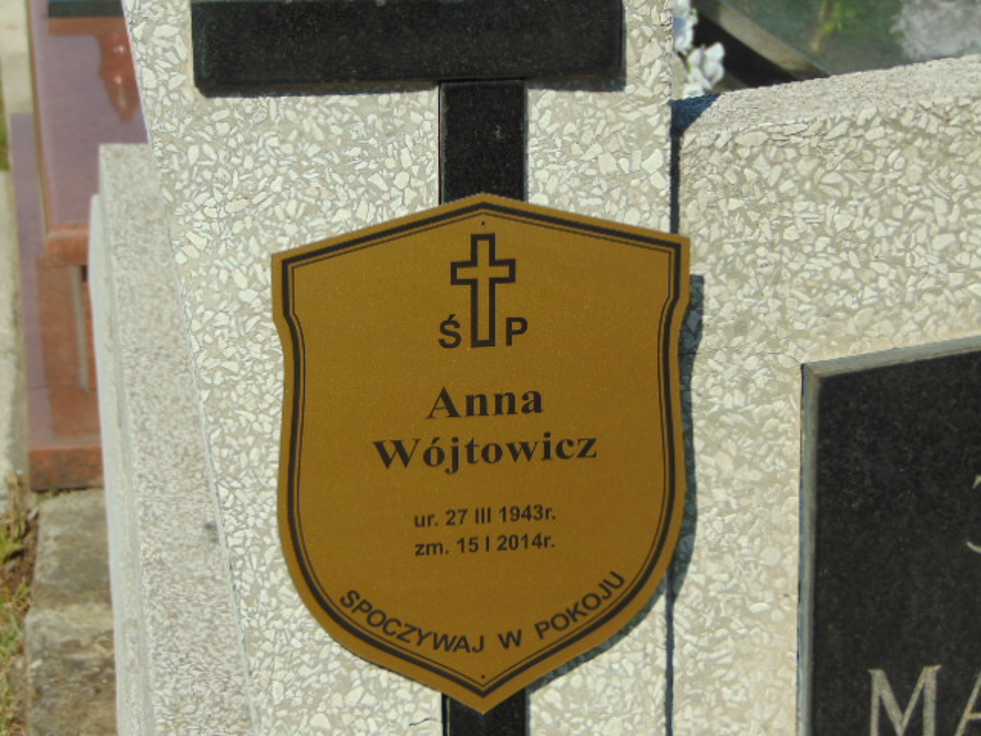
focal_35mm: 108
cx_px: 490
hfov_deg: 18.2
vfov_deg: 13.7
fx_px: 3061
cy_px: 368
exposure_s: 1/1000
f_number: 3.9
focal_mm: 19.4
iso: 80
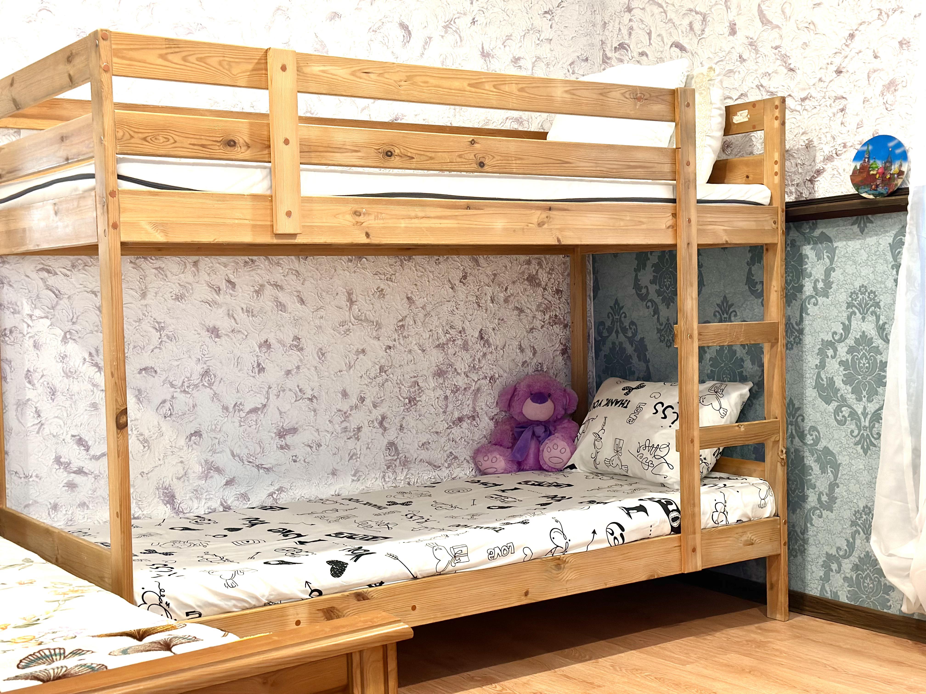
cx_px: 463
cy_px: 347
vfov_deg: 30.3
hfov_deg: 39.7
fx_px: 1284
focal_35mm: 48
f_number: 1.78
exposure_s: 1/50
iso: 250
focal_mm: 6.86
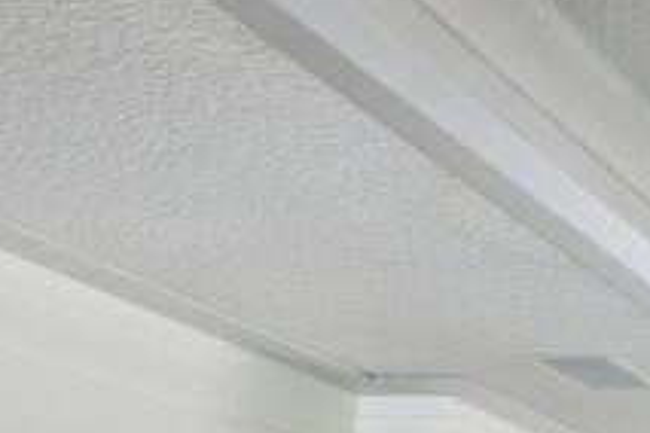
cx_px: 1315
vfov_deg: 16.5
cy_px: 724
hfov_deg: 18.2
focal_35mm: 72
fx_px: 1300
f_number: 8
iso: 640
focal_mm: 10
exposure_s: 1/1.25
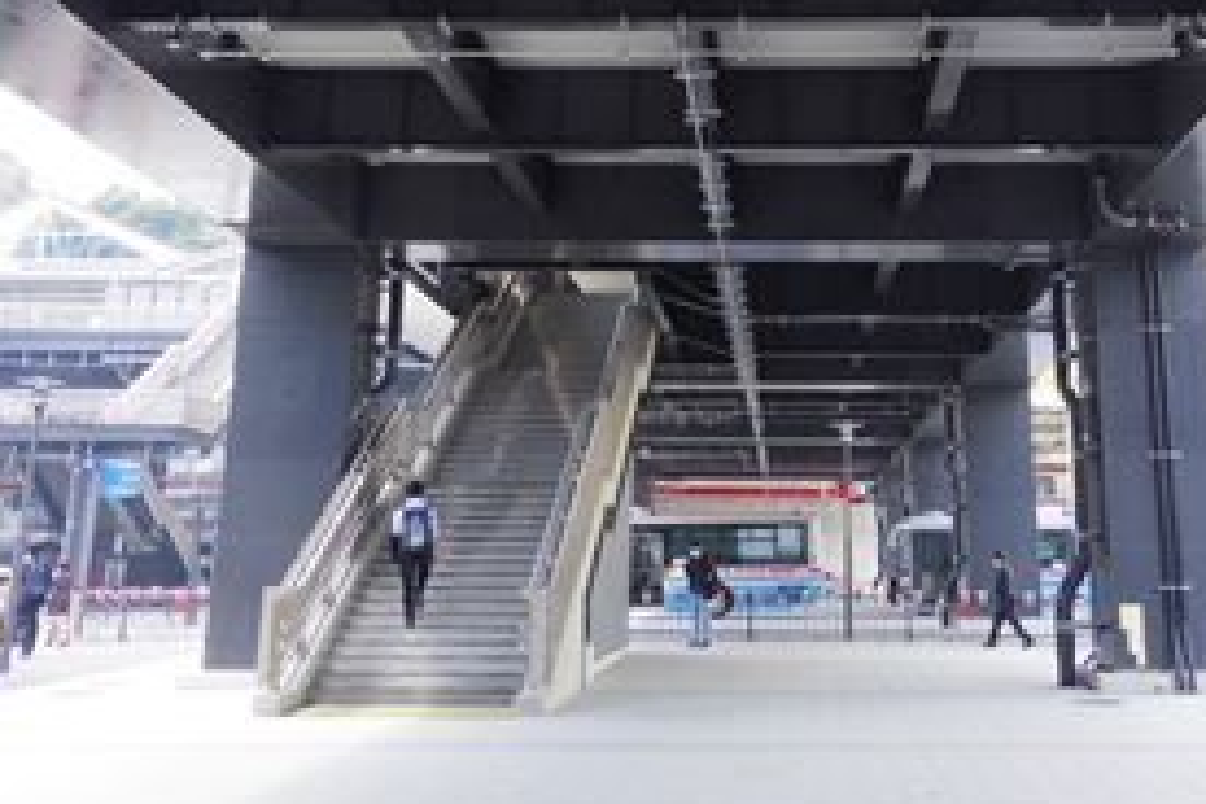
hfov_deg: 38.1
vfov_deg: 24.3
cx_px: 717
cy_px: -74
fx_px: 1742
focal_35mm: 52
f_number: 4
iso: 200
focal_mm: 5
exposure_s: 1/100
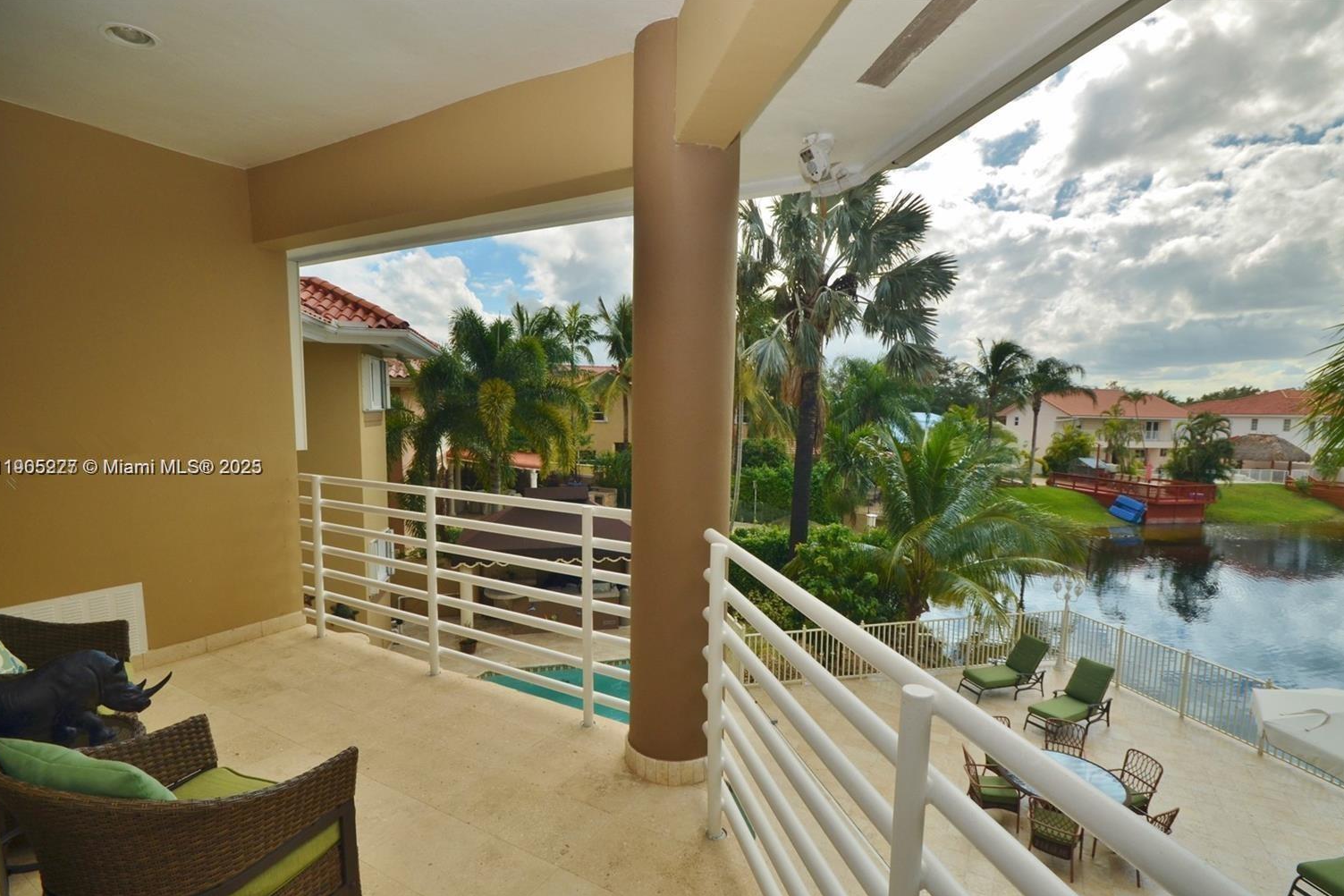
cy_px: 469
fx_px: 654
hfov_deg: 91.5
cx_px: 691
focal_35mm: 18
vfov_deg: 68.7
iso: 200
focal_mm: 11
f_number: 9
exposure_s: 1/200
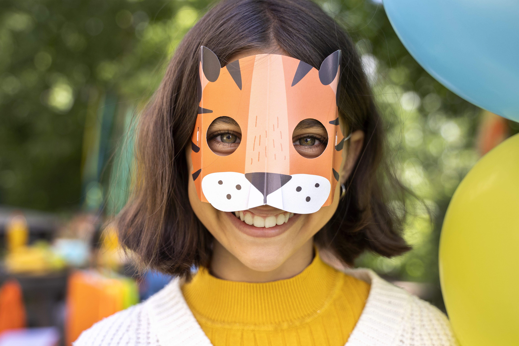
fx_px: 620
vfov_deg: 31.2
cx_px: 260
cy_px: 173
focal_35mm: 43
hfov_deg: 45.4
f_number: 3.2
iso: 500
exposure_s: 1/800
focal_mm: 43
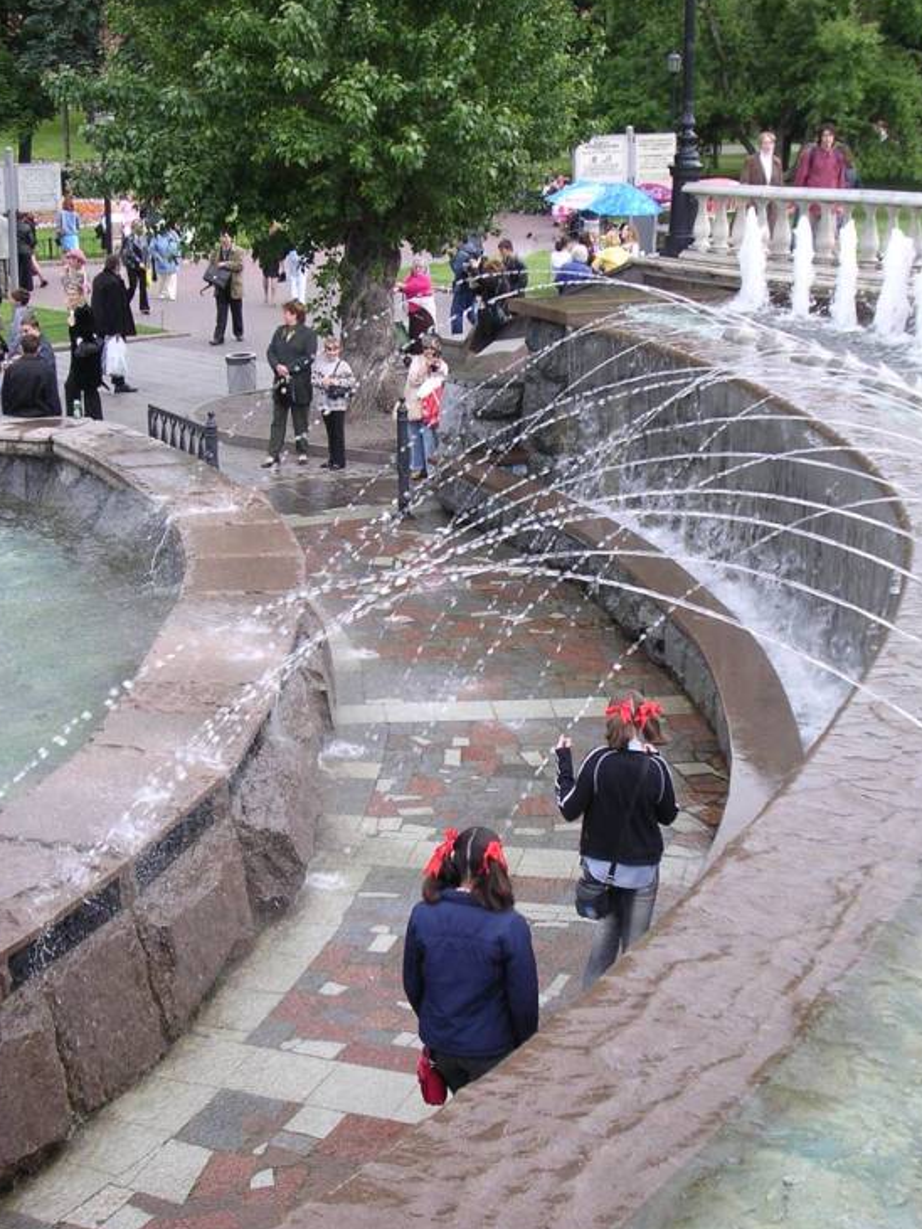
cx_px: 478
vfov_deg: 33.2
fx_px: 2059
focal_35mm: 58
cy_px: 572
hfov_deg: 25.2
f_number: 3.2
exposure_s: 1/209
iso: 100
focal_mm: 8
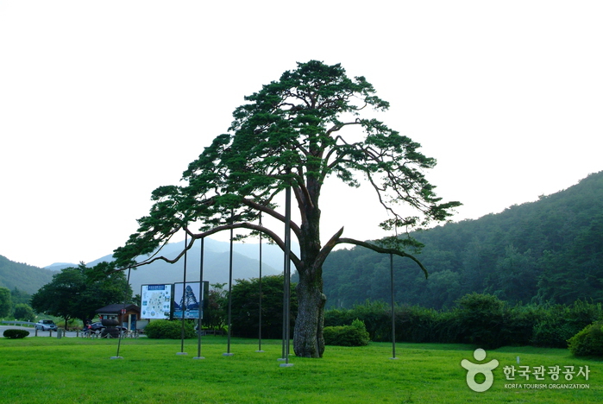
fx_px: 637
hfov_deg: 50.6
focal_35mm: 38
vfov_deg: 35.2
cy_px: 202
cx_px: 302
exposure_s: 1/350
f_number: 5.6
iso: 800
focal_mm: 25
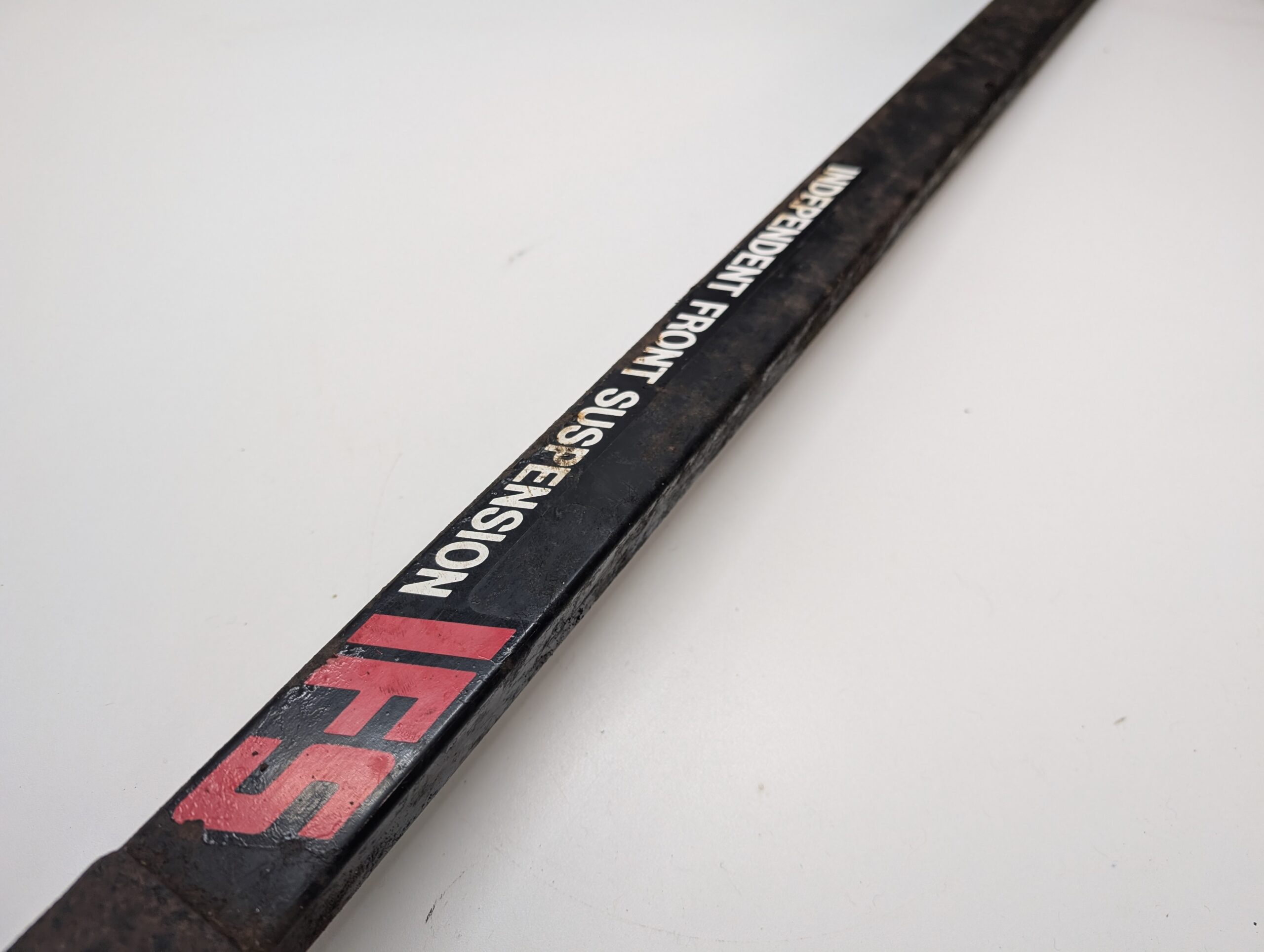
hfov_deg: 71.5
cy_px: 476
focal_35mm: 24
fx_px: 878
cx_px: 632
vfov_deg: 56.9
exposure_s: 1/112
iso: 145
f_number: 1.68
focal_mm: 6.9
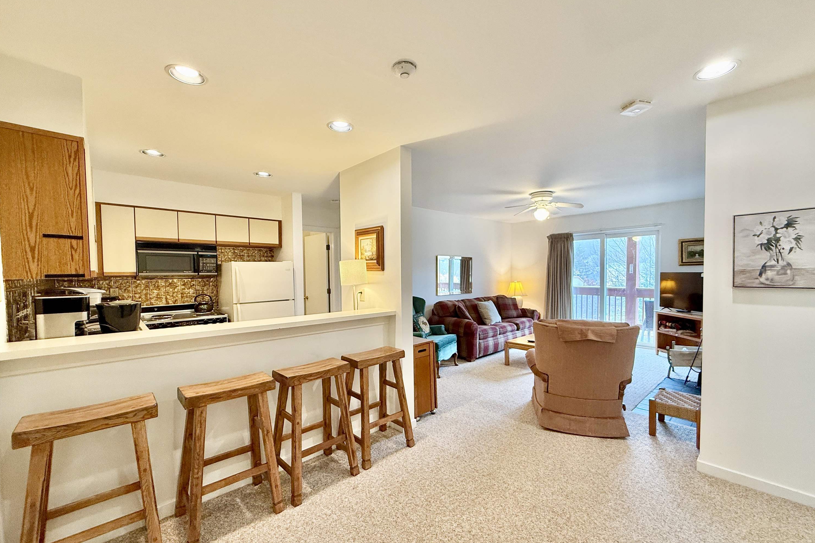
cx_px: 417
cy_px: 285
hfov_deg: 100.4
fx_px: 340
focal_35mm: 15
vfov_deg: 77.3
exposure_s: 1/60
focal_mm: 2.22
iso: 200
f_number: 2.2
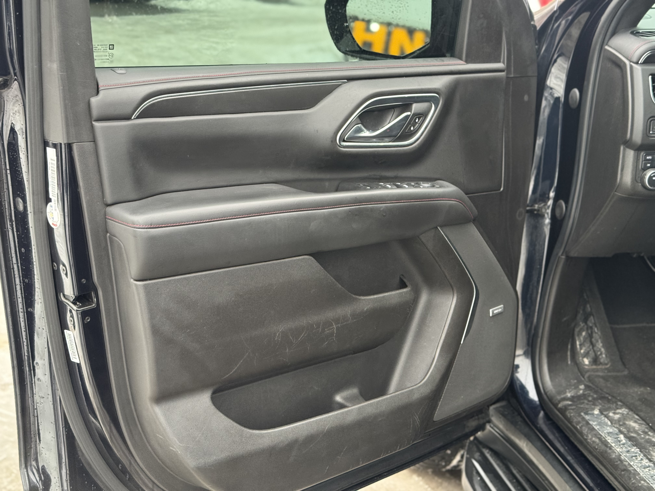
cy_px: 246
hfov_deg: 39.7
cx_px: 328
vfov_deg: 30.3
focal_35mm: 48
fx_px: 908
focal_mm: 6.76
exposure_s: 1/40
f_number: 1.78
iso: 400
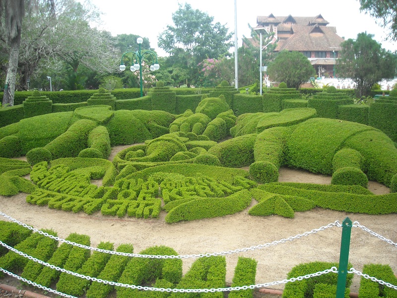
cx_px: 198
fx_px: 401
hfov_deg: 52.6
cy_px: 149
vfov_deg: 40.7
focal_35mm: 35
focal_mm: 5.7
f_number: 2.8
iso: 64
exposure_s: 1/129
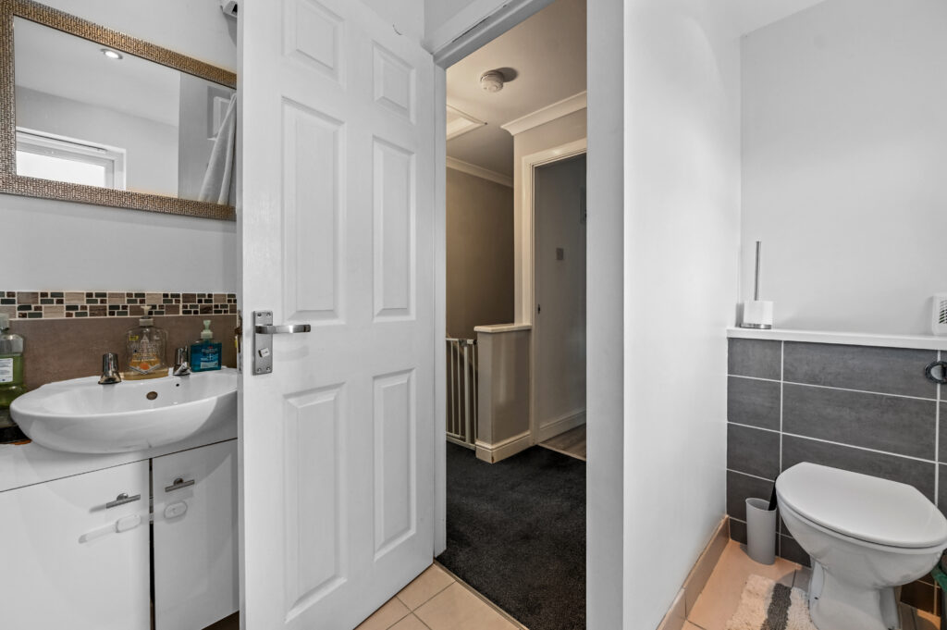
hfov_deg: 104.3
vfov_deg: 81.1
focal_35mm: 14
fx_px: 368
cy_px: 315
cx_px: 474
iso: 400
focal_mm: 14
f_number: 5
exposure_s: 1/20
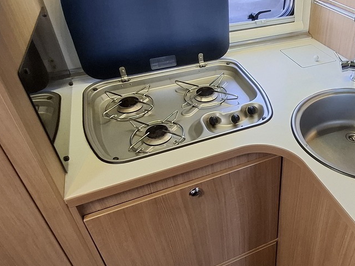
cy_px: 112
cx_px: 258
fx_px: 297
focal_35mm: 29
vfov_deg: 48.0
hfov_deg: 59.0
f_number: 2.2
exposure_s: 1/33
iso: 200
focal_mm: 1.74
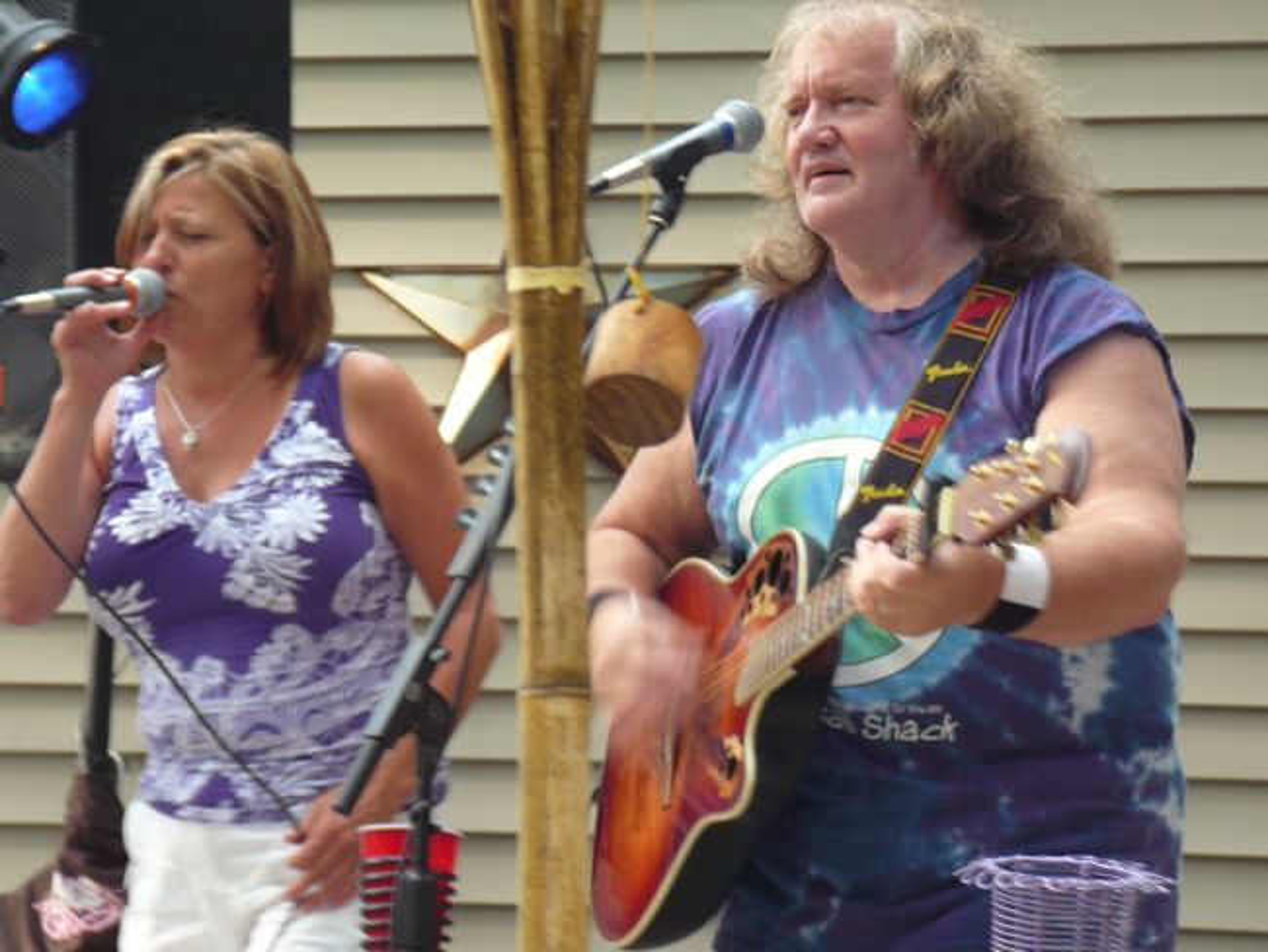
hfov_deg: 15.4
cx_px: 634
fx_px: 4690
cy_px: 476
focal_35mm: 128
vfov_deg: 11.6
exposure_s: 1/30
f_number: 3.9
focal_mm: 19
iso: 100
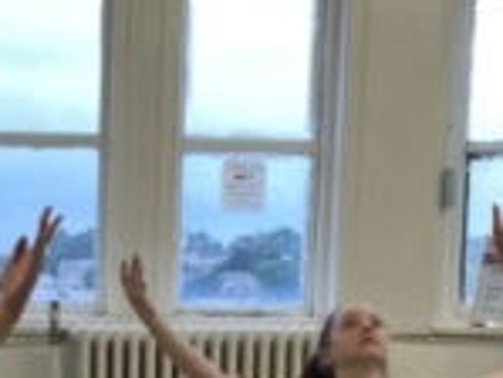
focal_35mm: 120
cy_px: 584
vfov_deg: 11.8
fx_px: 1745
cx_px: 88
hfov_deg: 16.3
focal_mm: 3.99
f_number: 1.8
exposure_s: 1/100
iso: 50
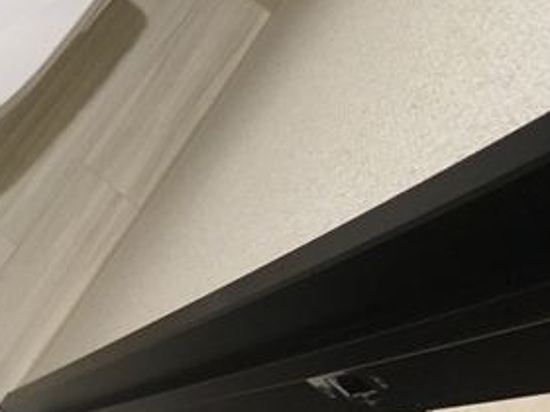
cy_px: -155
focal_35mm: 83
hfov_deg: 21.7
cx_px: -122
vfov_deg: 16.6
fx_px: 1319
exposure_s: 1/30
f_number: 2.2
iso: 125
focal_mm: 4.15
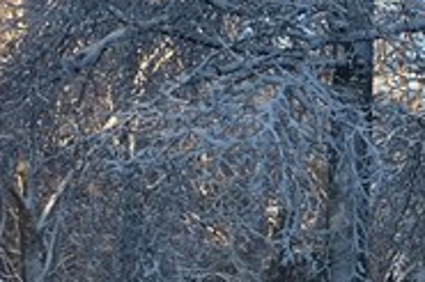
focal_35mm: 167
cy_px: 332
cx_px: 551
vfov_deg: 8.1
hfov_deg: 12.0
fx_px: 1970
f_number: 2.2
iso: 25
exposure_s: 1/561
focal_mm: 4.15
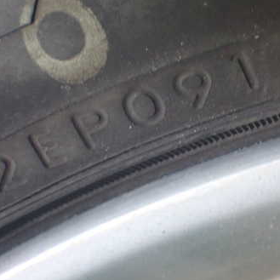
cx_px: 158
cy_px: 129
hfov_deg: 17.4
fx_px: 915
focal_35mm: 100
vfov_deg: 17.4
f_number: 3.6
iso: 800
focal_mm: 11.09
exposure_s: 1/30
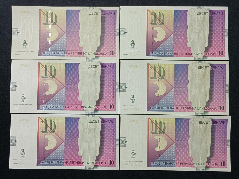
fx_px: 311
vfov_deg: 32.2
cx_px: 120
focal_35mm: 45
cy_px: 90
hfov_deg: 42.1
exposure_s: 1/33.3
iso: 1171
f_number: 1.8
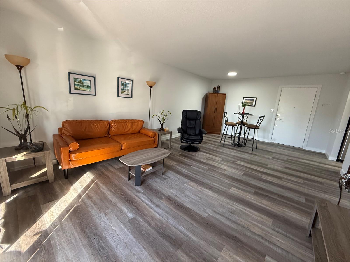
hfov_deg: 102.1
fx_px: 142
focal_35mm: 14
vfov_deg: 85.7
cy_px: 131
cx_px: 175
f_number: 2.2
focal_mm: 2.22
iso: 400
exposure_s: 1/120
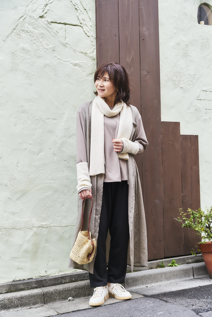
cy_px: 158
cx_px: 106
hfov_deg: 27.3
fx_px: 437
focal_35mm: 50
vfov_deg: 40.0
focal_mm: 49.5
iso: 640
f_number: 4.5
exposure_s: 1/160
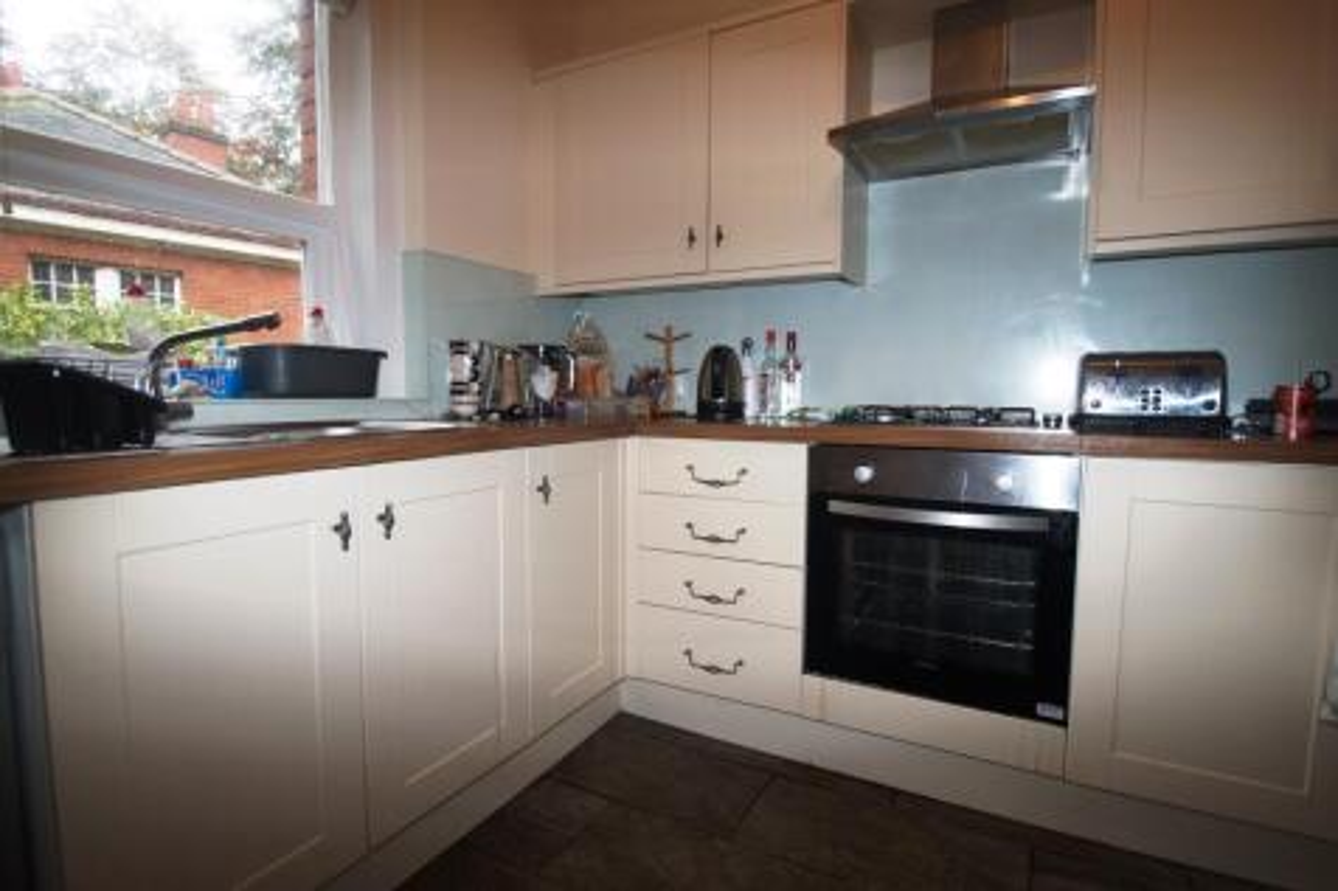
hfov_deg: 96.8
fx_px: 594
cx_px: 669
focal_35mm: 16
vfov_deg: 73.7
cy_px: 446
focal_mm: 11
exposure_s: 1/60
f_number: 4
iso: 400
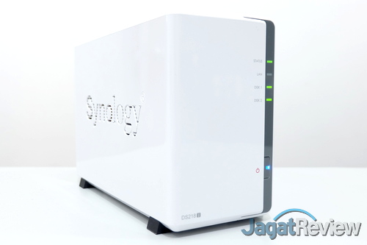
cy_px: 122
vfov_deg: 43.6
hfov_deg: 61.9
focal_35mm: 30
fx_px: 306
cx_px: 184
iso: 500
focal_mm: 20.1
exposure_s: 1/30
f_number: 3.8
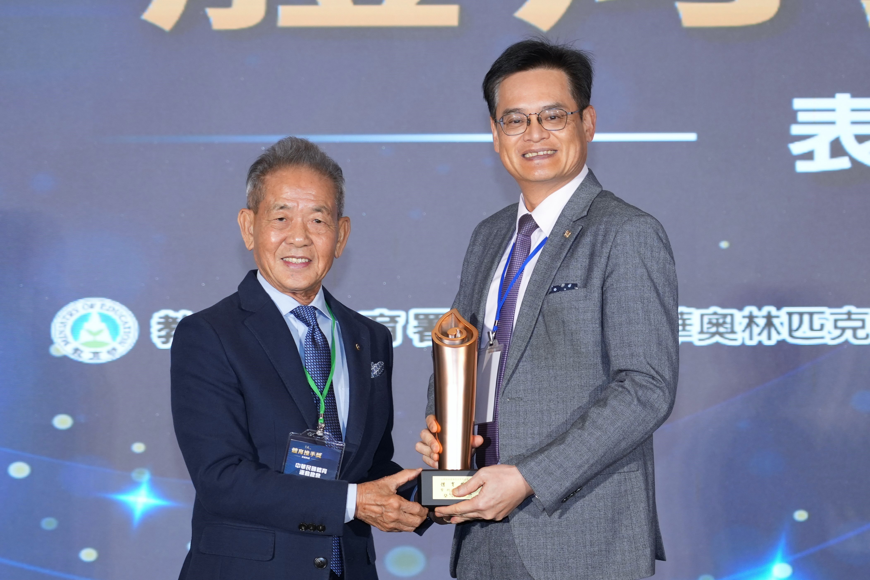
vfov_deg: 10.6
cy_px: 290
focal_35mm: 129
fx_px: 3117
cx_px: 435
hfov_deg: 15.9
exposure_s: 1/125
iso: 800
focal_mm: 86
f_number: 4
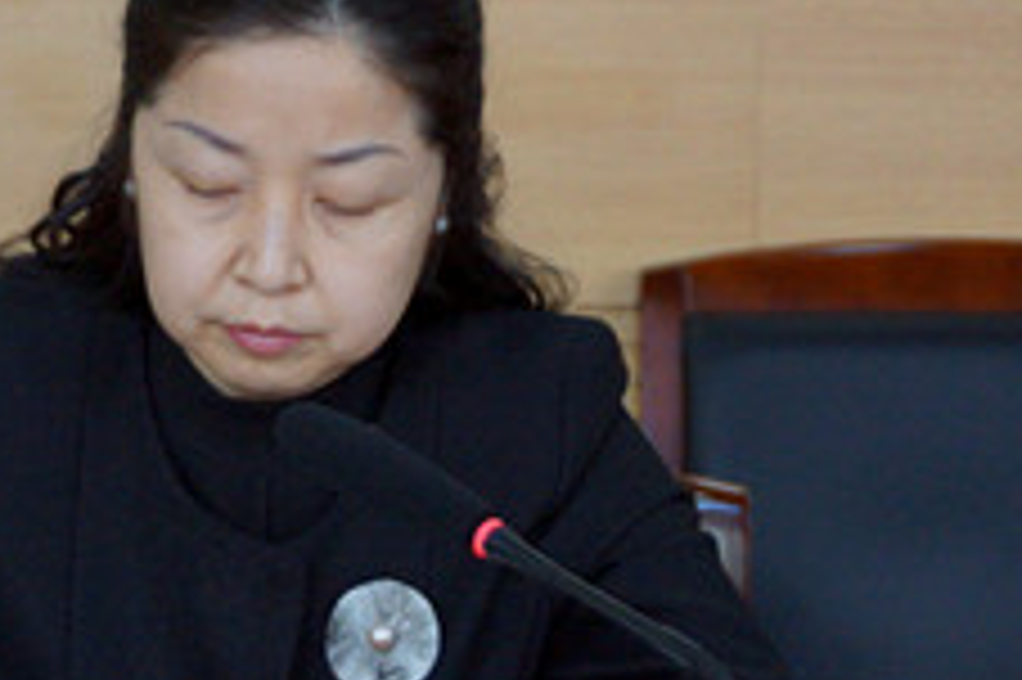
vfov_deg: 6.0
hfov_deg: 8.9
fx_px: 6525
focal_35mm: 230
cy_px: 385
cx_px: 272
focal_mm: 80
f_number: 5.6
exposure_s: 1/100
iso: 1600
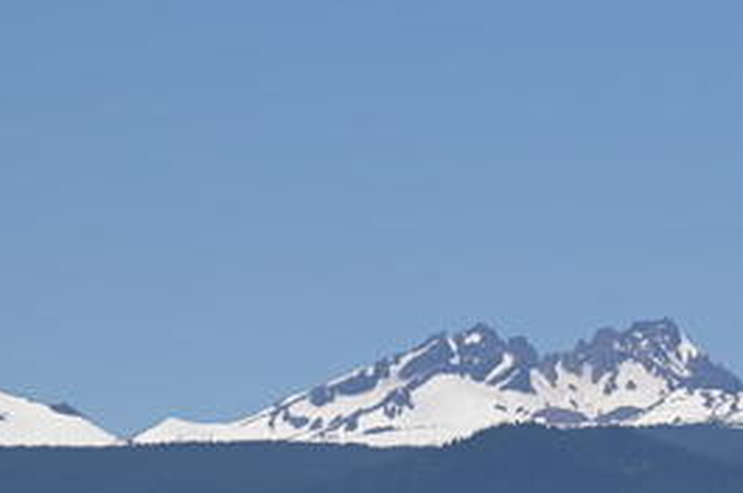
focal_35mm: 492
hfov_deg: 4.2
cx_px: 932
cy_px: 366
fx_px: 10142
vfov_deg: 2.8
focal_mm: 120
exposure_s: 1/640
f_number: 8
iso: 100
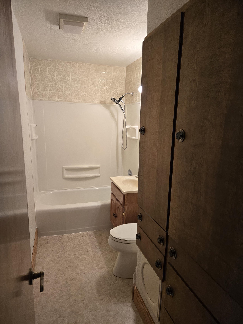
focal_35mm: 23
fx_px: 215
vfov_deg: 73.9
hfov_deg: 58.9
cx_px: 122
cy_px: 162
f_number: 1.8
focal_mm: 5.4
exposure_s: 1/120
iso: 250
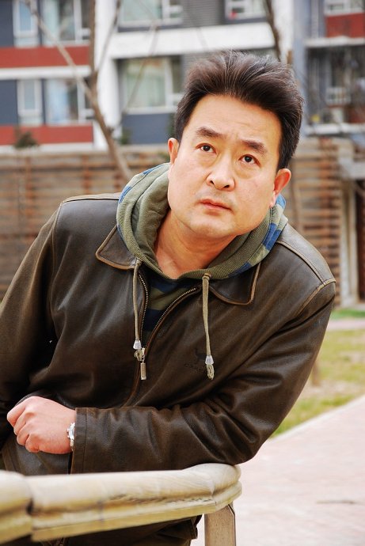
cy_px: 273
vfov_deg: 16.1
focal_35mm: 128
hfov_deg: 10.8
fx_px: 1936
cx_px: 182
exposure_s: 1/40
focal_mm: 85
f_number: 5.6
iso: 100
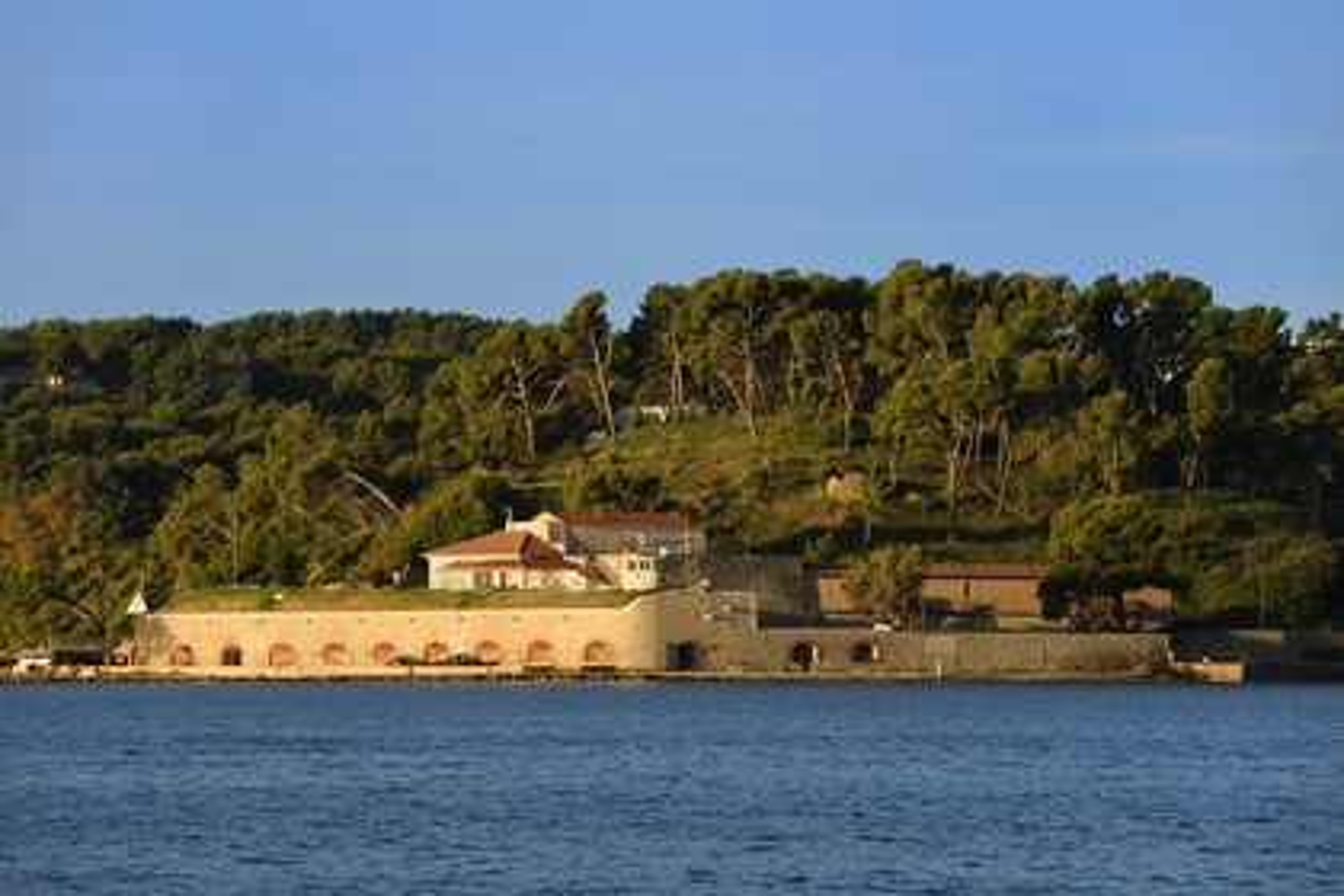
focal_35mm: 200
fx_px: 7466
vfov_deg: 6.9
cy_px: 448
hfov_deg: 10.3
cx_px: 672
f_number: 9
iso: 200
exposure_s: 1/400
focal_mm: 200
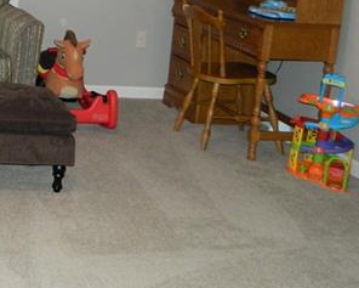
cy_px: -19
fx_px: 701
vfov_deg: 22.0
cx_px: -107
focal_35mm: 66
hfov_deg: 24.9
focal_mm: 4.5
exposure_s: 1/30
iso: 200
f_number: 3.1
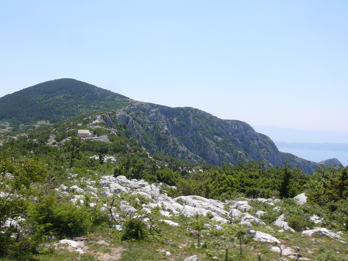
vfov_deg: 40.7
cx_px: 174
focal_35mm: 35
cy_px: 130
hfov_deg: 52.6
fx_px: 352
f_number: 6.3
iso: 100
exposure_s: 1/400
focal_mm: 7.4
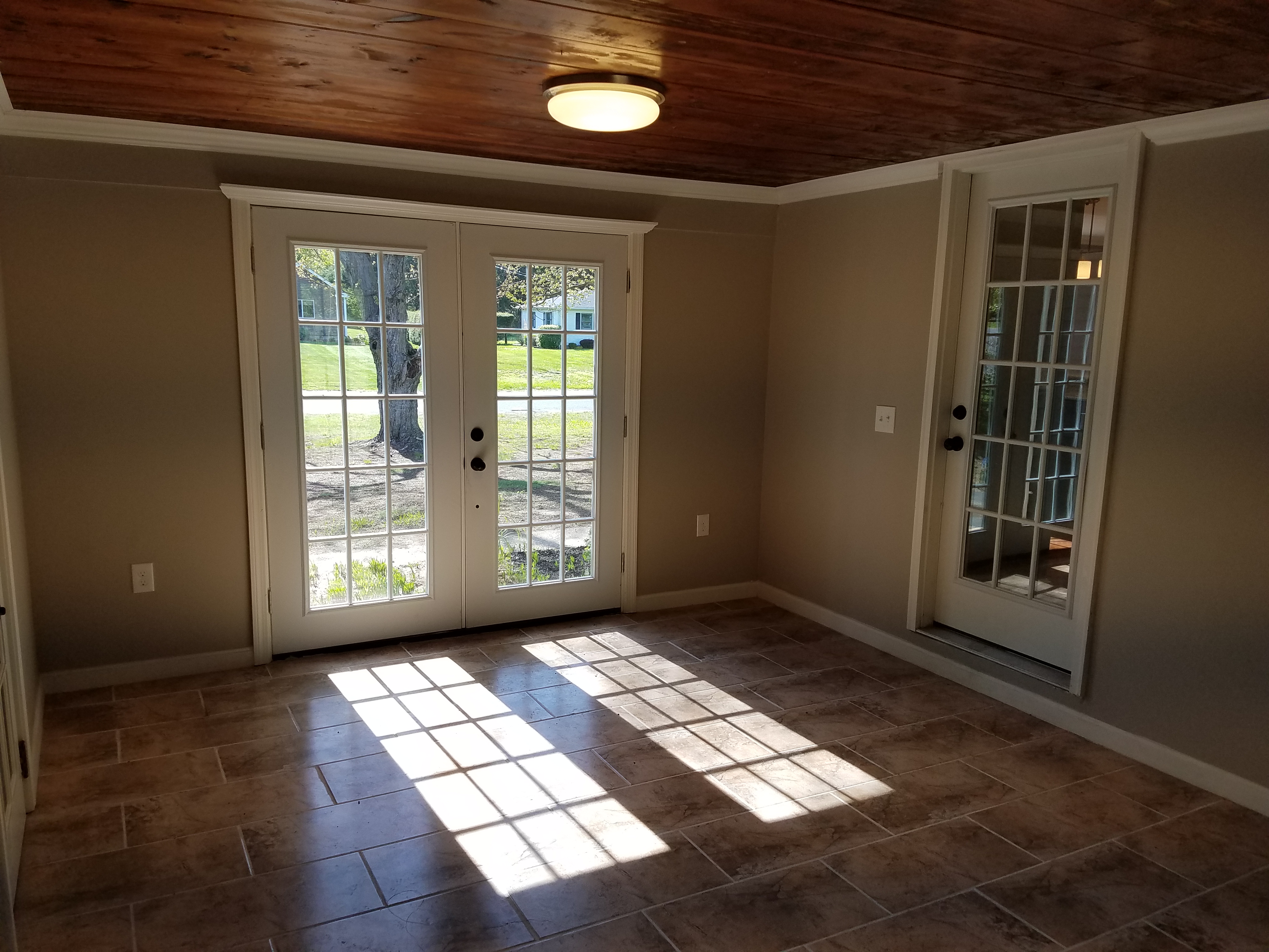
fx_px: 953
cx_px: 634
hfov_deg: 67.3
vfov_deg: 53.1
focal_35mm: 26
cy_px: 476
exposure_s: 1/350
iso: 40
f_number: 1.7
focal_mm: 4.2
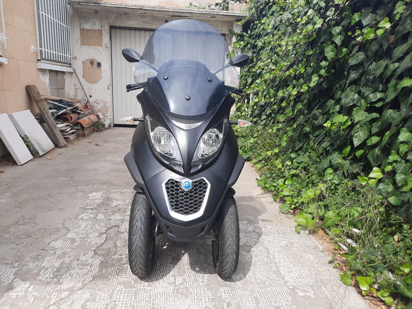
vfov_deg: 54.9
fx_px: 298
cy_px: 154
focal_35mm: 25
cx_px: 206
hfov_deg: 69.4
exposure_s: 1/509
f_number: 2
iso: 32
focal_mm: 4.6
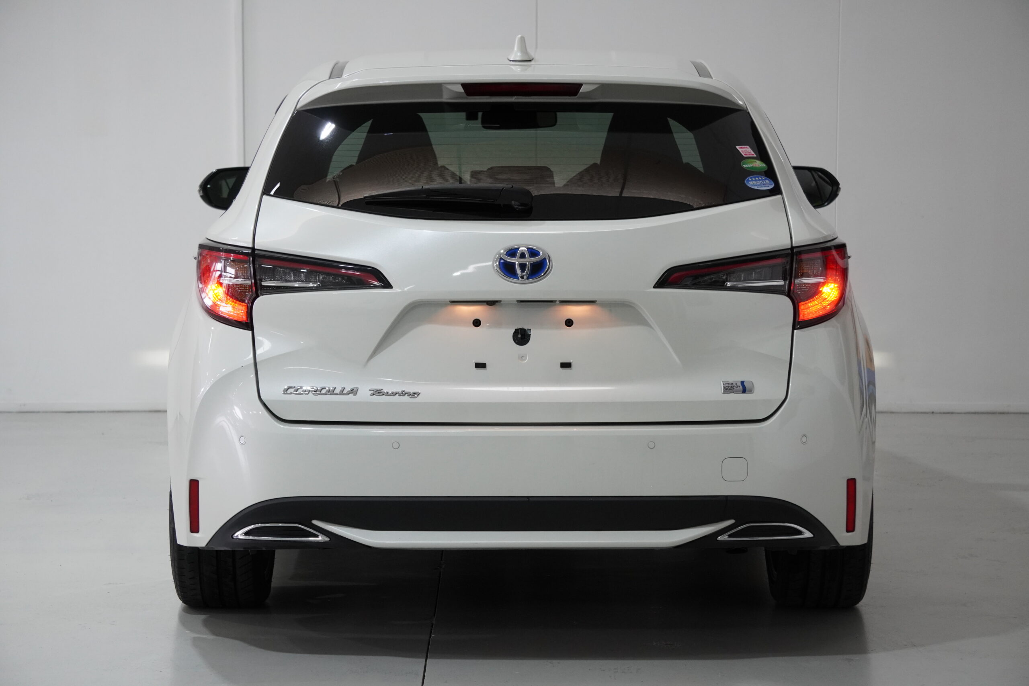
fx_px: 2787
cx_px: 514
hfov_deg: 20.9
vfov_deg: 14.0
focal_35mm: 98
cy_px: 343
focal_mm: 65
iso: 1250
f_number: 5.6
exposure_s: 1/125
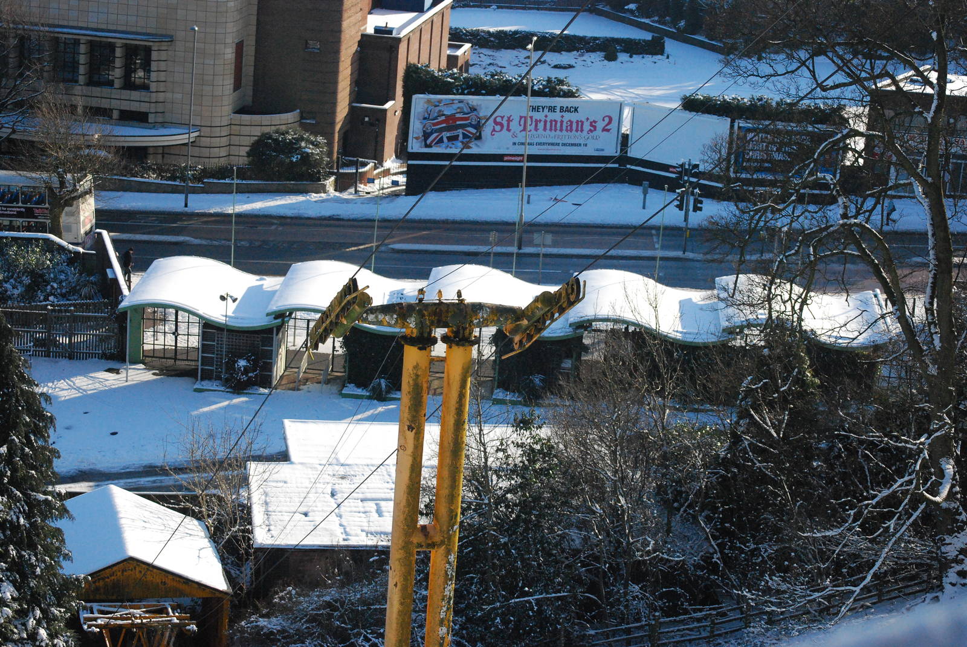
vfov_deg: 16.6
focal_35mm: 82
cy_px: 324
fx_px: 2219
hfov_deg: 24.6
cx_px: 484
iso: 1600
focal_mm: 55
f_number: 5.6
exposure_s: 1/1250
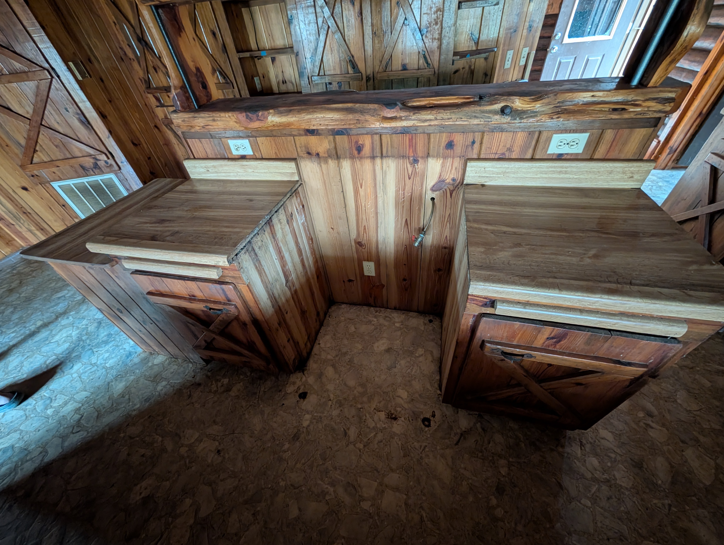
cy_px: 272
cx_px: 362
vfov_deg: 94.6
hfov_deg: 110.5
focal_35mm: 12
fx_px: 251
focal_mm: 2.02
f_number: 1.7
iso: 1283
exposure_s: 1/24.8
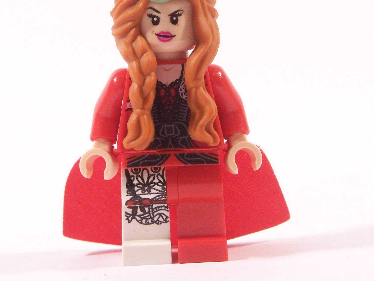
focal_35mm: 180
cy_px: 104
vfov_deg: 8.2
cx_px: 173
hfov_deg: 11.0
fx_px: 1945
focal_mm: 19.4
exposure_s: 1/20
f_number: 3.6
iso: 200
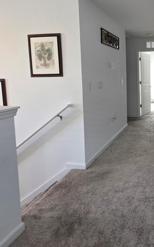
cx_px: 158
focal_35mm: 25
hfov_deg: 41.8
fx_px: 168
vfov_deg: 71.1
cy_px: 89
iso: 250
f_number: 1.9
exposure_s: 1/60
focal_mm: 2.2
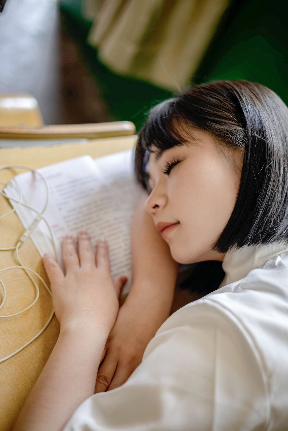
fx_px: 600
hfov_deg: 27.0
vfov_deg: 39.6
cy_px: 216
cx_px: 144
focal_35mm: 50
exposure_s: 1/60
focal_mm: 50
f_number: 1.8
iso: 100
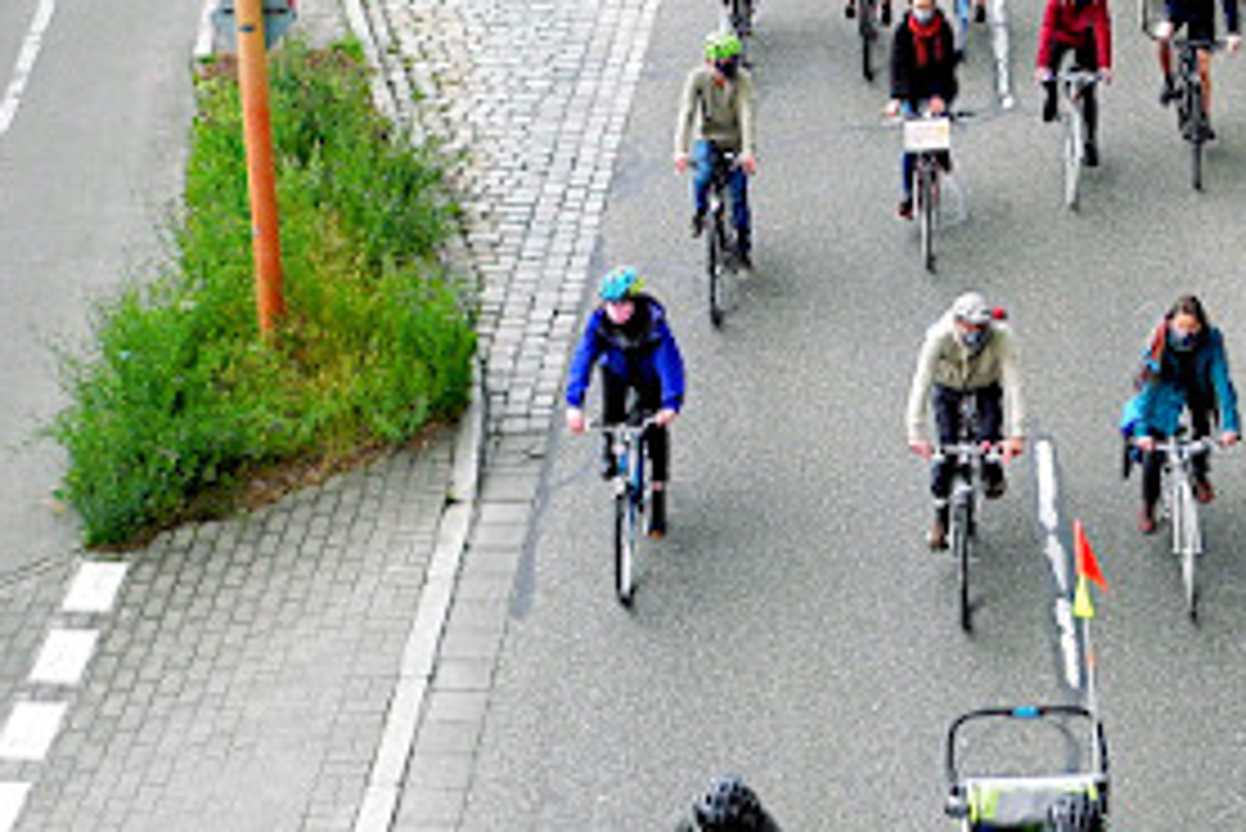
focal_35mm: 84
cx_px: 1021
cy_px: 171
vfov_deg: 16.2
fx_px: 2909
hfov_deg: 23.8
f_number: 2.8
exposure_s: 1/121
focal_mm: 6
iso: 100
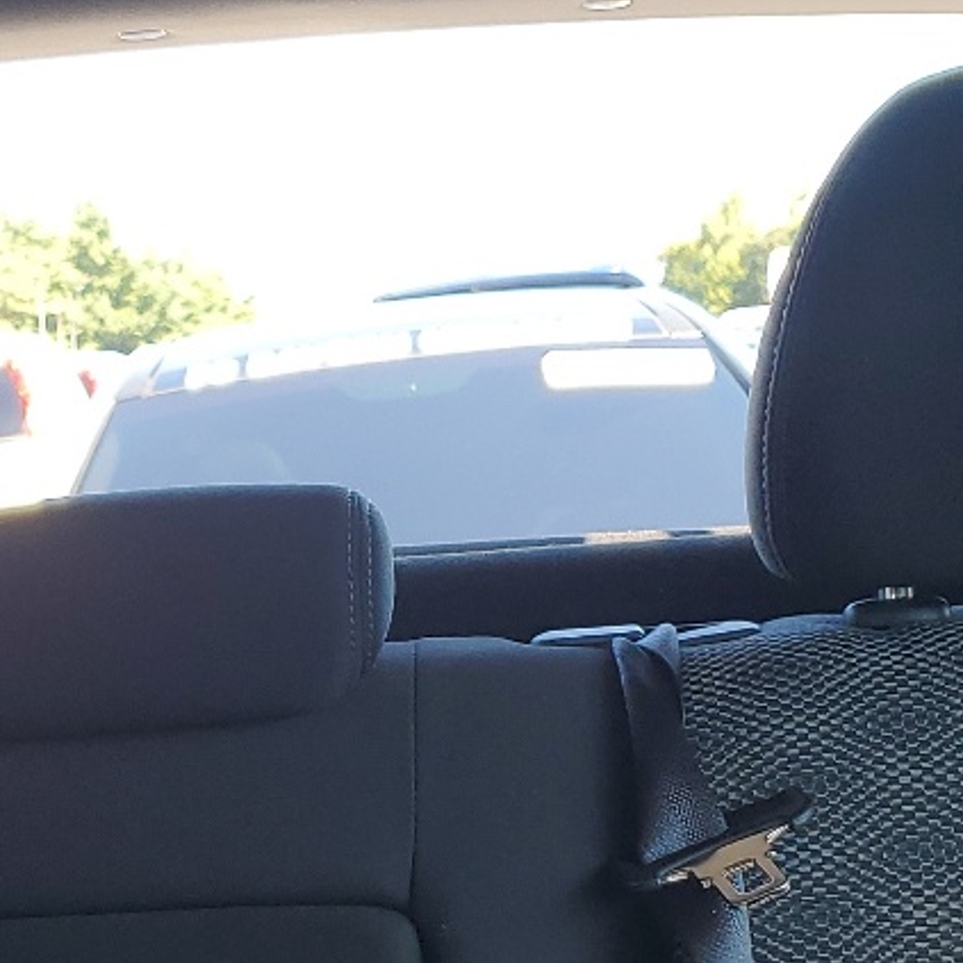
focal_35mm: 87
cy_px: 1006
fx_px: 2738
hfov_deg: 19.5
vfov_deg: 19.3
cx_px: 73
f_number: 1.5
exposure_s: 1/213
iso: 50
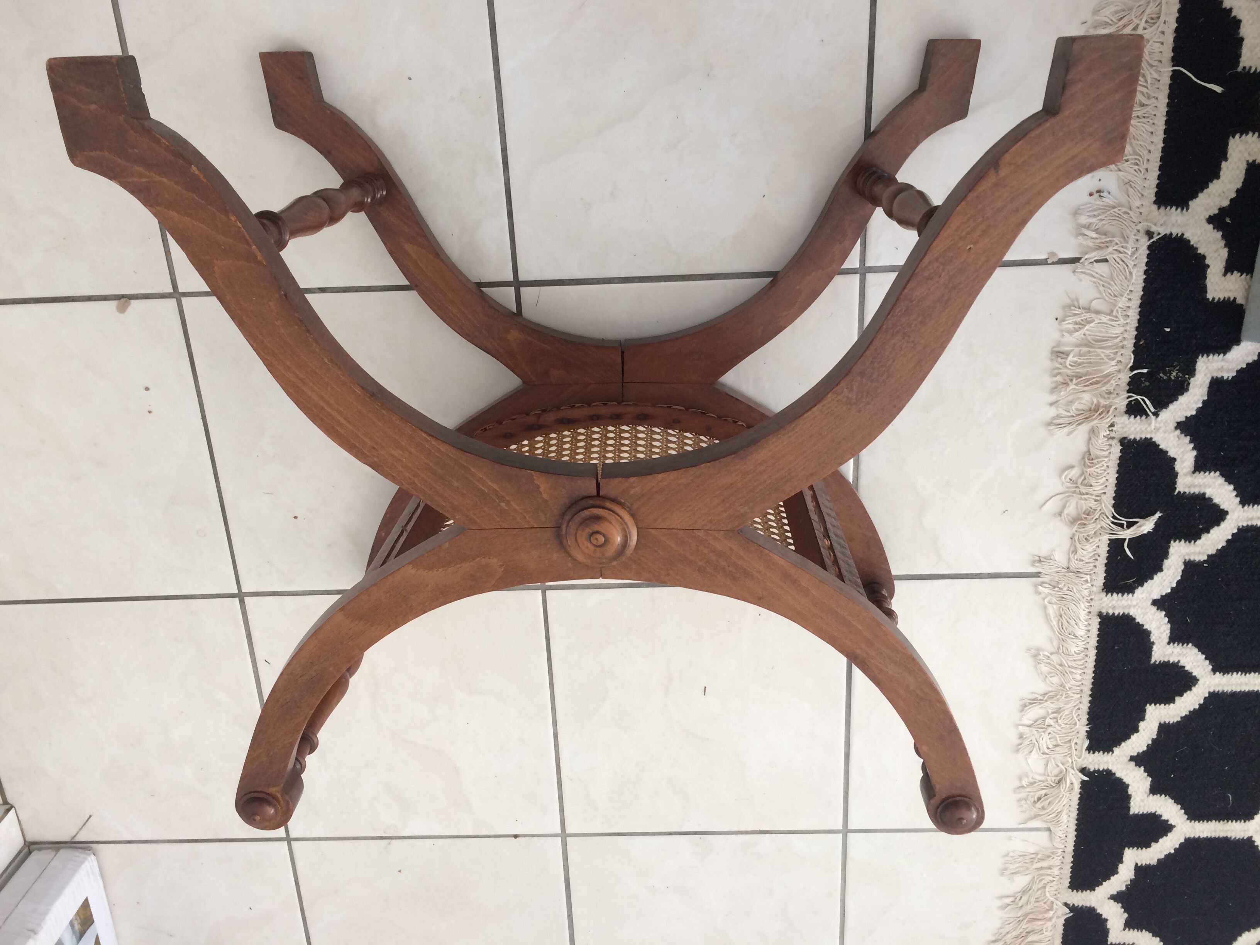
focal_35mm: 29
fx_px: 1056
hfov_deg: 61.7
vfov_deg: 48.2
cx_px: 630
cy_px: 472
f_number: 2.2
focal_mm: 4.15
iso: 40
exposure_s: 1/33
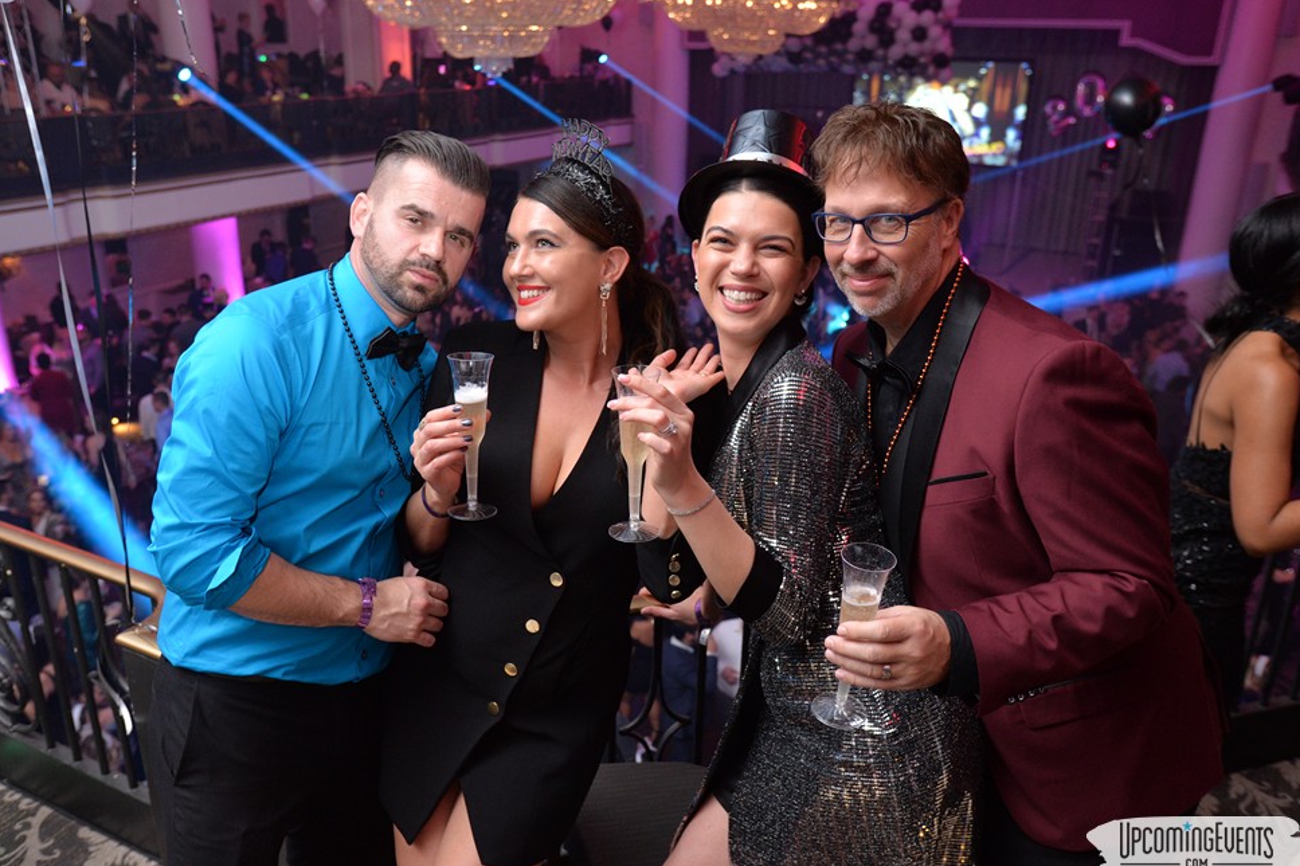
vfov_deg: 42.3
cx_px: 642
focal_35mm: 31
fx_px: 1119
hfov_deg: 60.3
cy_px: 441
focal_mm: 30
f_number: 4.5
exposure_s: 1/50
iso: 2000
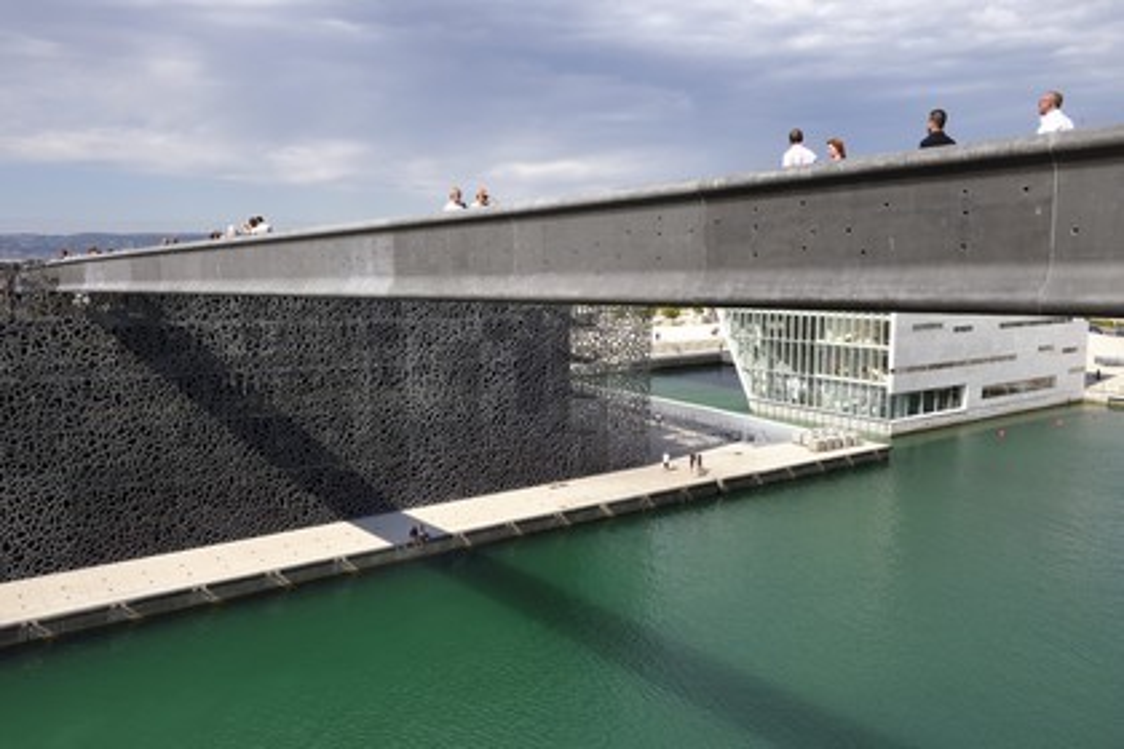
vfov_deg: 46.4
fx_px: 874
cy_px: 374
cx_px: 562
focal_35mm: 28
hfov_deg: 65.5
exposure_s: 1/200
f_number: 14
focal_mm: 28
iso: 200
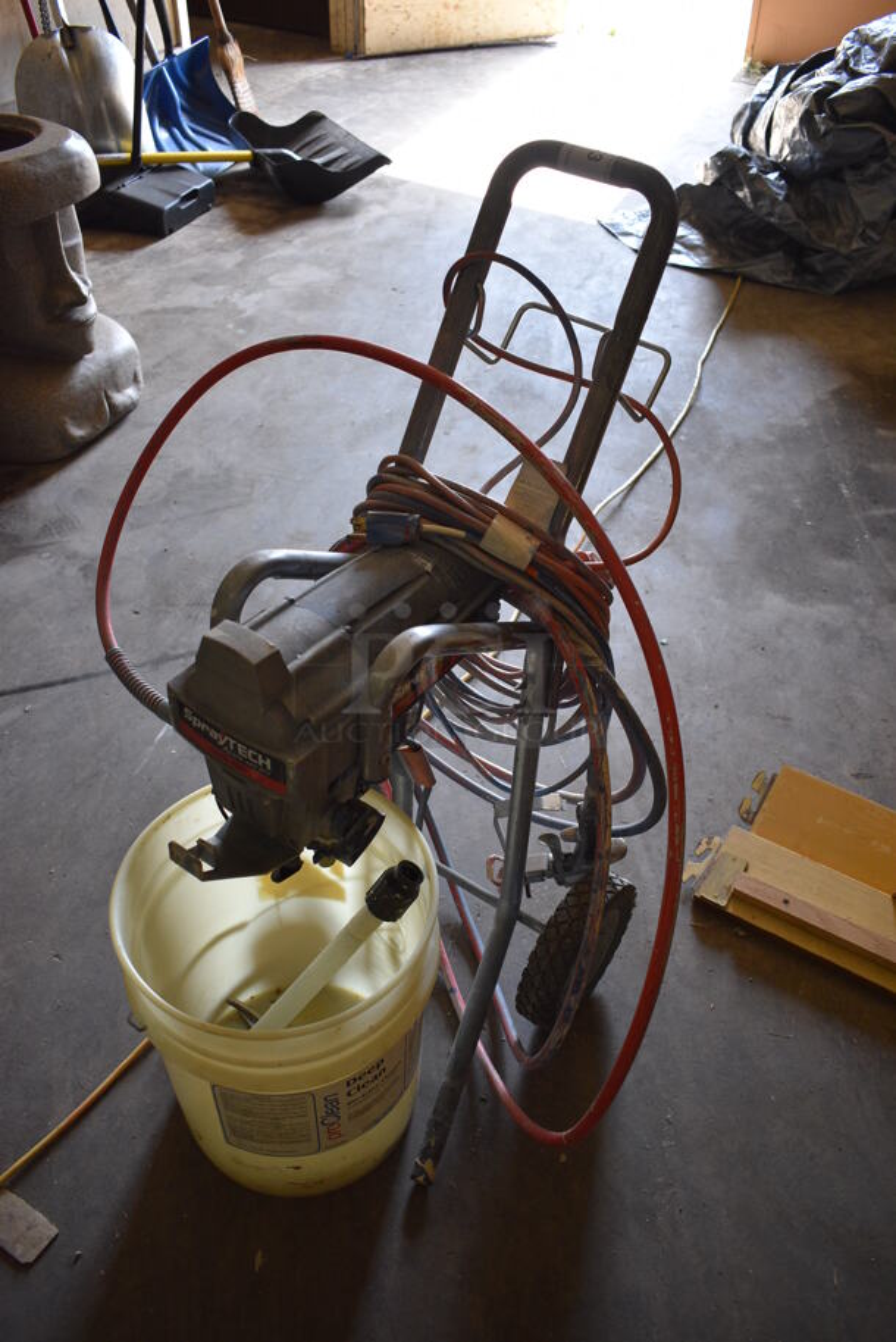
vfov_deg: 61.9
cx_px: 448
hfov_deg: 43.7
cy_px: 671
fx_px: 1118
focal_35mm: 30
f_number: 3.8
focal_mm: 20
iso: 800
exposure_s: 1/160
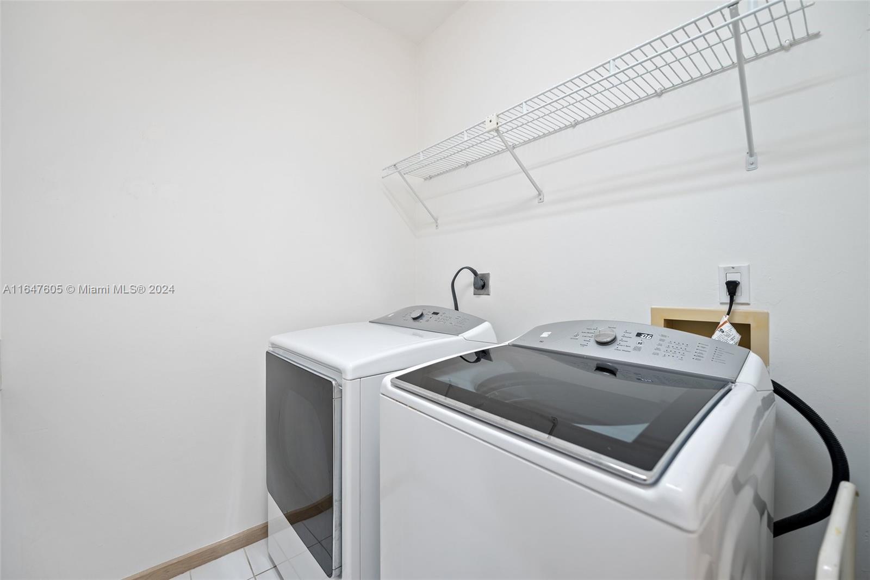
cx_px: 435
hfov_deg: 104.2
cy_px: 290
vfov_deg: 81.2
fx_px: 338
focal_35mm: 14
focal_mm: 14
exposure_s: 1/15
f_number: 2.8
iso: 100
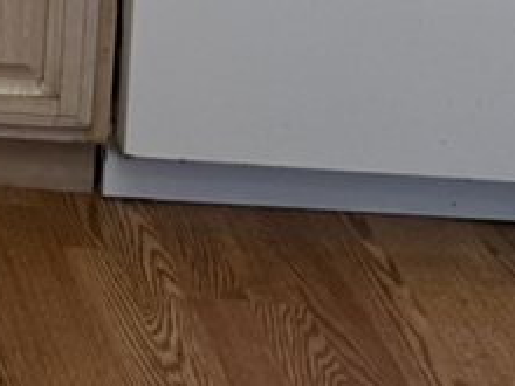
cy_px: -627
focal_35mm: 157
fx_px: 2336
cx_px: -817
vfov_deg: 8.4
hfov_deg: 10.4
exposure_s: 1/185
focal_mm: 6.76
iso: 80
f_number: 1.78
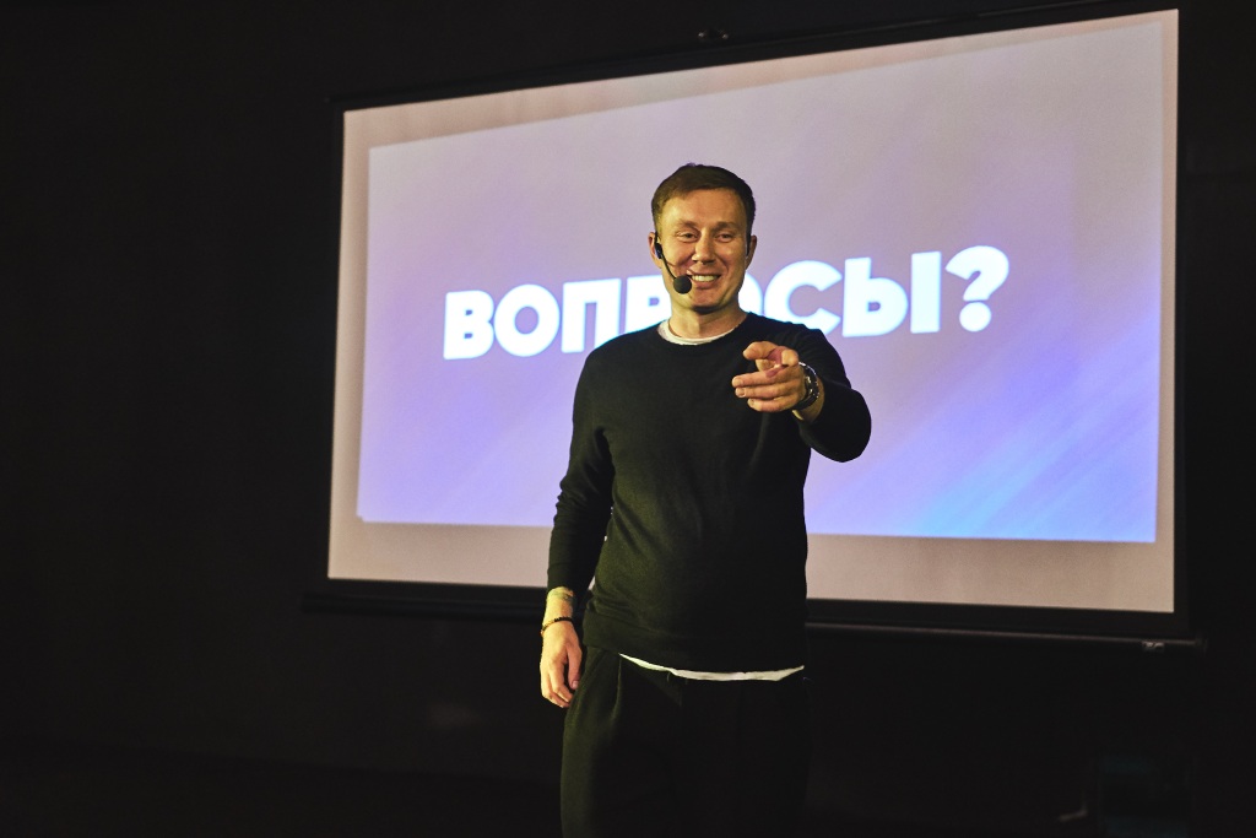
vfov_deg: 25.8
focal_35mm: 52
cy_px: 419
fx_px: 1832
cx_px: 628
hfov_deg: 37.8
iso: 1250
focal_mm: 35
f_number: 2
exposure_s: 1/160
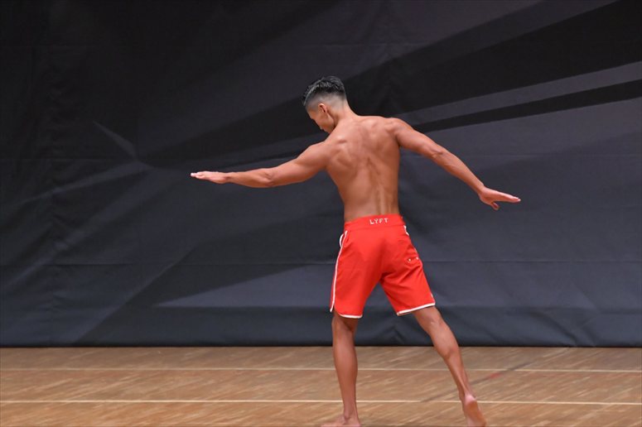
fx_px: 5080
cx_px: 321
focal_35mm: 285
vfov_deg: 4.8
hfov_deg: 7.2
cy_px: 214
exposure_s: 1/400
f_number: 5.6
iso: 6400
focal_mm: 190
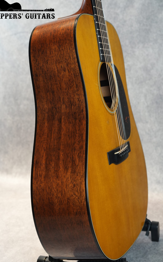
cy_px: 130
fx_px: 370
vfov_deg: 38.9
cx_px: 76
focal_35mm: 52
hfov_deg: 24.9
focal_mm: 50
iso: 2500
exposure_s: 1/15
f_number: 6.3
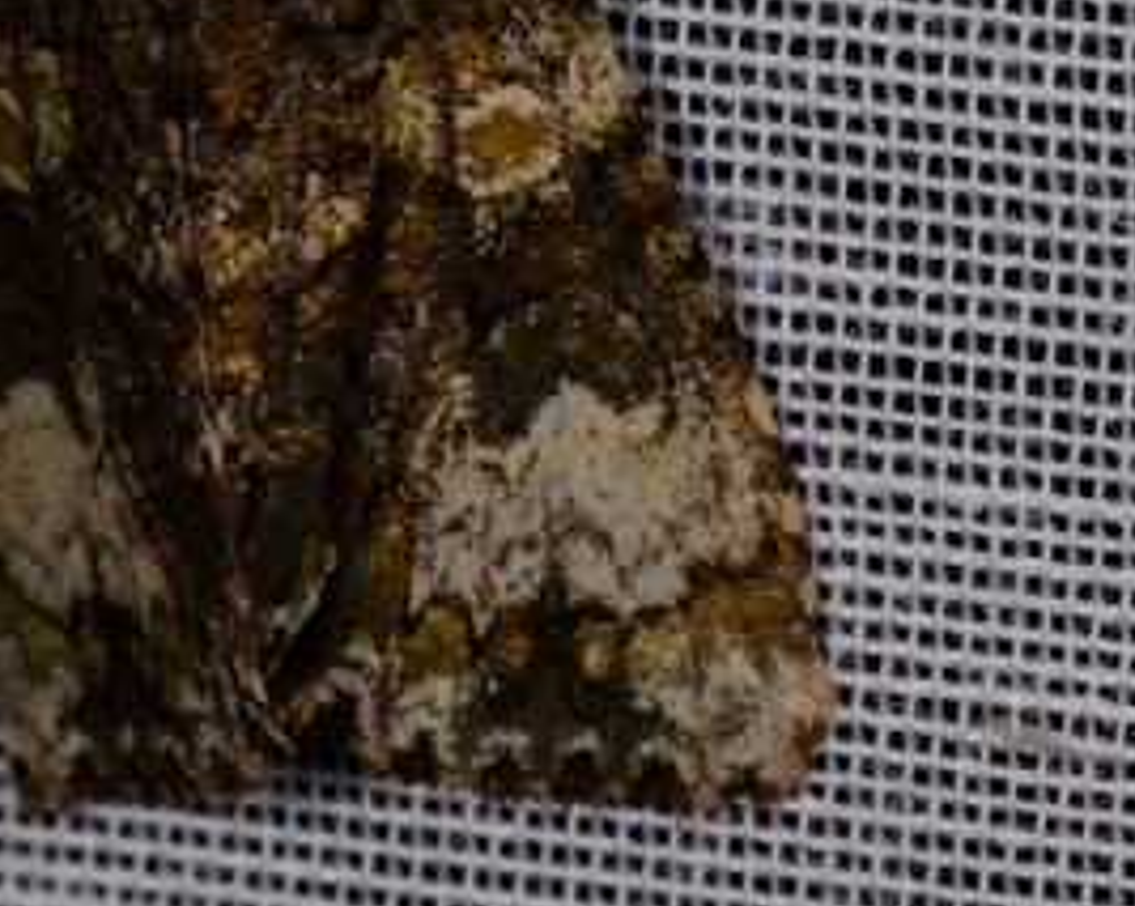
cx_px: 217
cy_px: 251
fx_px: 11891
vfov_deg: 4.4
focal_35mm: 354
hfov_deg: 5.5
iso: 100
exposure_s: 1/60
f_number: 25
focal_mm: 85
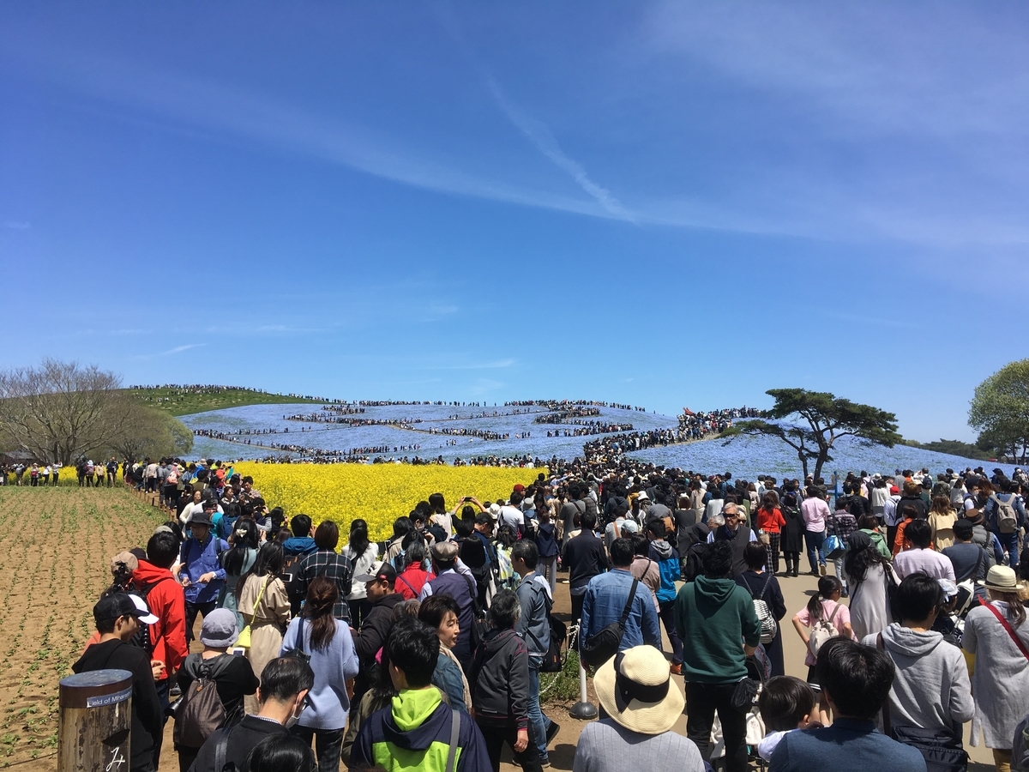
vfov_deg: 48.2
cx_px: 514
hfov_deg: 61.7
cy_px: 386
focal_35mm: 29
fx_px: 862
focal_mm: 4.15
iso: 25
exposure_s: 1/1832
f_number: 2.2
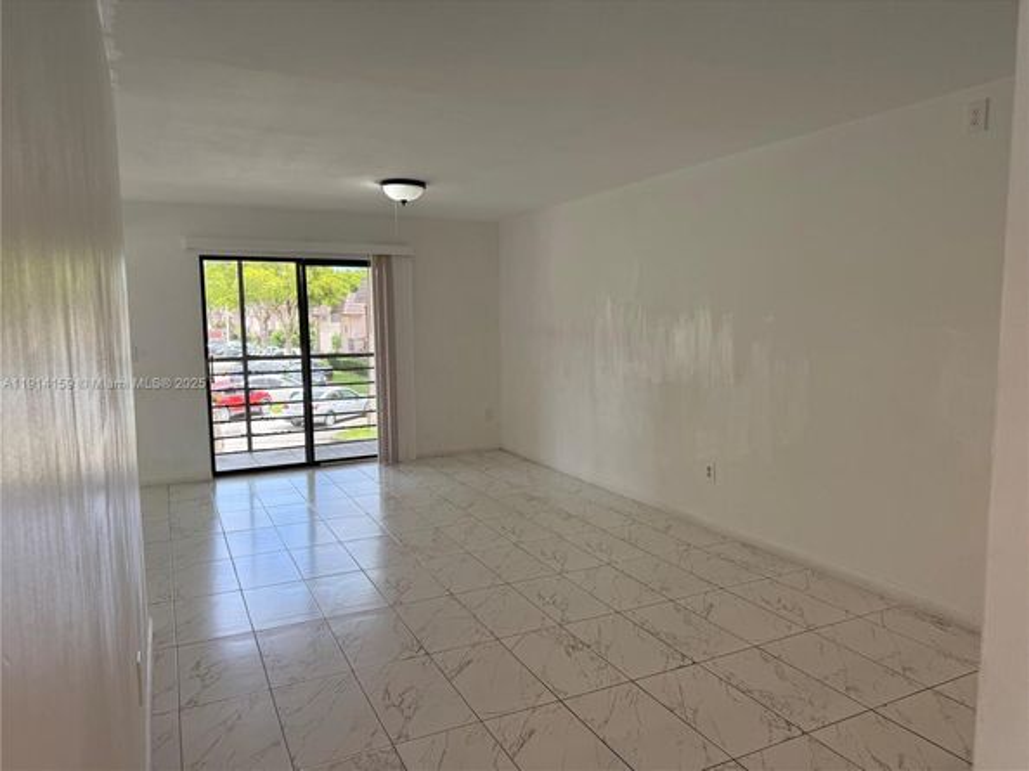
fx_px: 713
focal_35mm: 24
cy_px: 386
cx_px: 514
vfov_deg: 56.8
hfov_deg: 71.6
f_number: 1.78
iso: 100
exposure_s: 1/330
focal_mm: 6.76
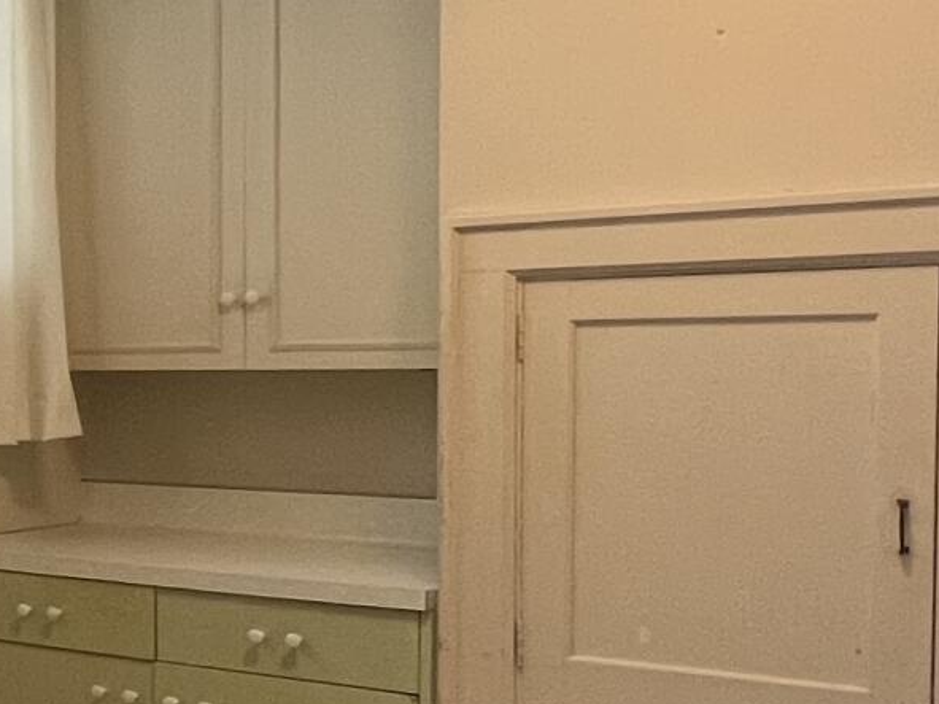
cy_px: 453
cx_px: -840
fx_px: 1790
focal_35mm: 66
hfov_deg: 19.7
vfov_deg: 22.2
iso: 200
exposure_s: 1/60
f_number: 1.8
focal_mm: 1.57
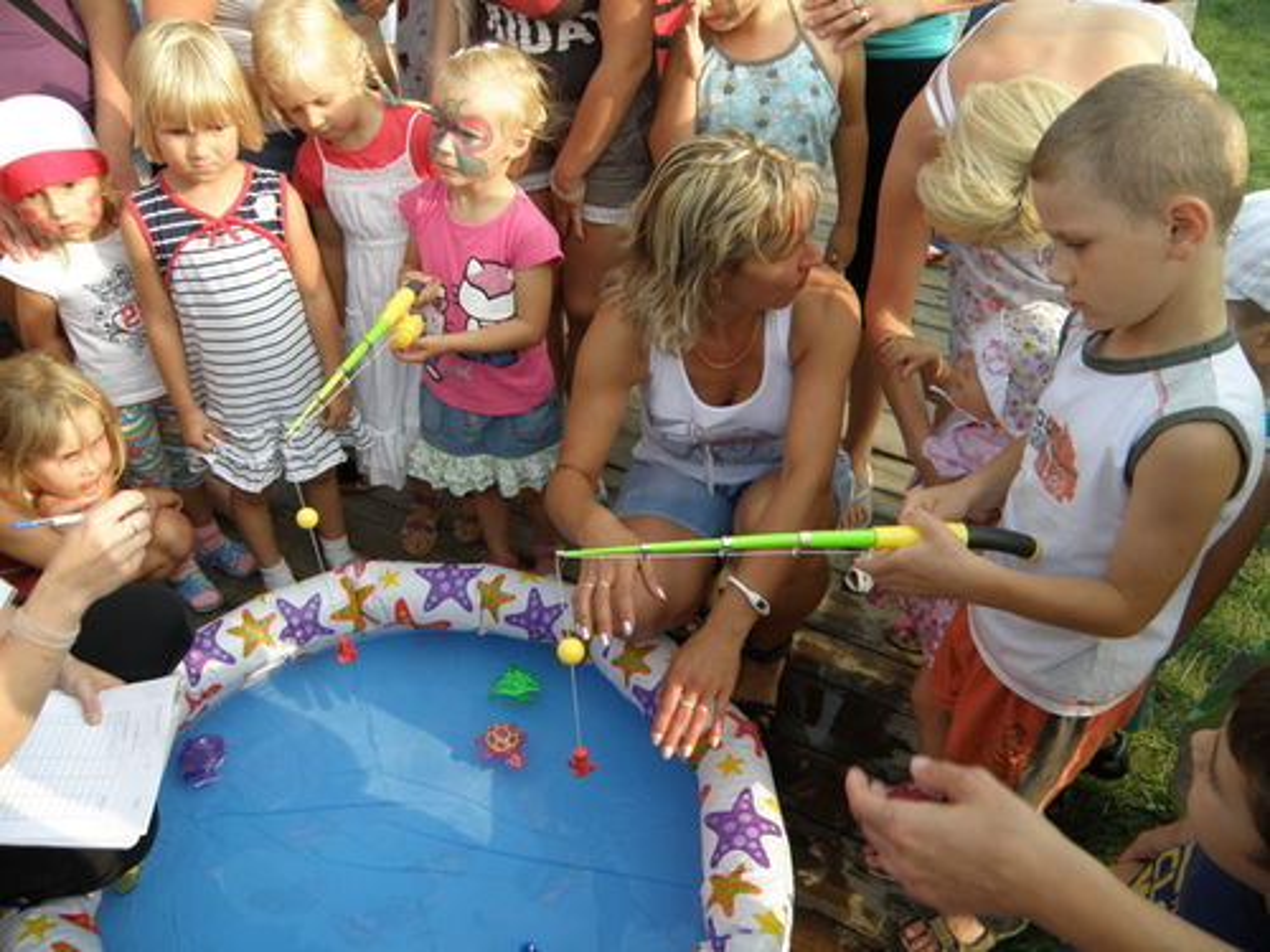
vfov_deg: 53.1
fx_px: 954
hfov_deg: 67.3
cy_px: 476
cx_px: 635
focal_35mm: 26
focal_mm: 4.6
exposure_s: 1/500
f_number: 2.8
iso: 100
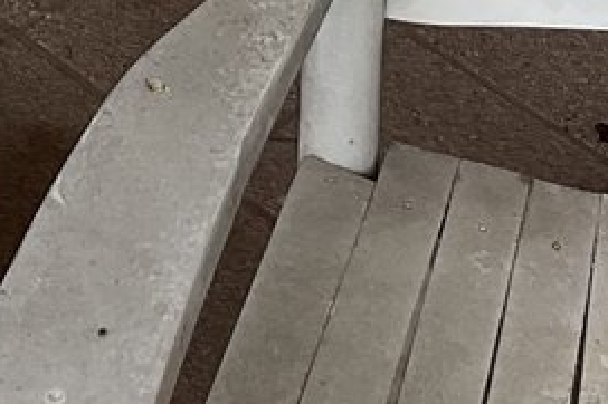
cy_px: -233
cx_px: 131
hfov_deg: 12.2
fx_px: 2836
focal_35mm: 168
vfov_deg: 8.0
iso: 16
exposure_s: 1/188
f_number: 1.8
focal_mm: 3
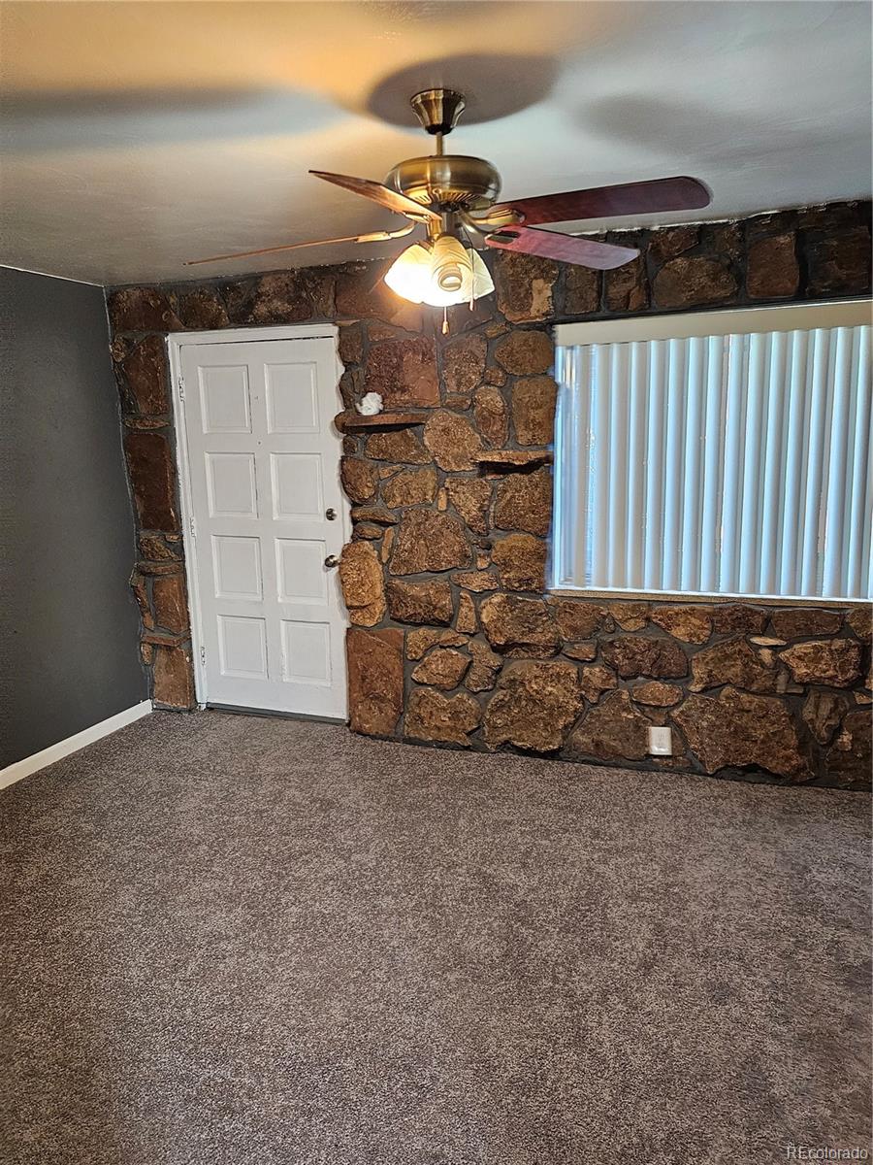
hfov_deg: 58.9
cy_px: 582
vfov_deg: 73.9
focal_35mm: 23
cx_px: 436
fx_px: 773
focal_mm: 6.3
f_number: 1.7
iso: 640
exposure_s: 1/120
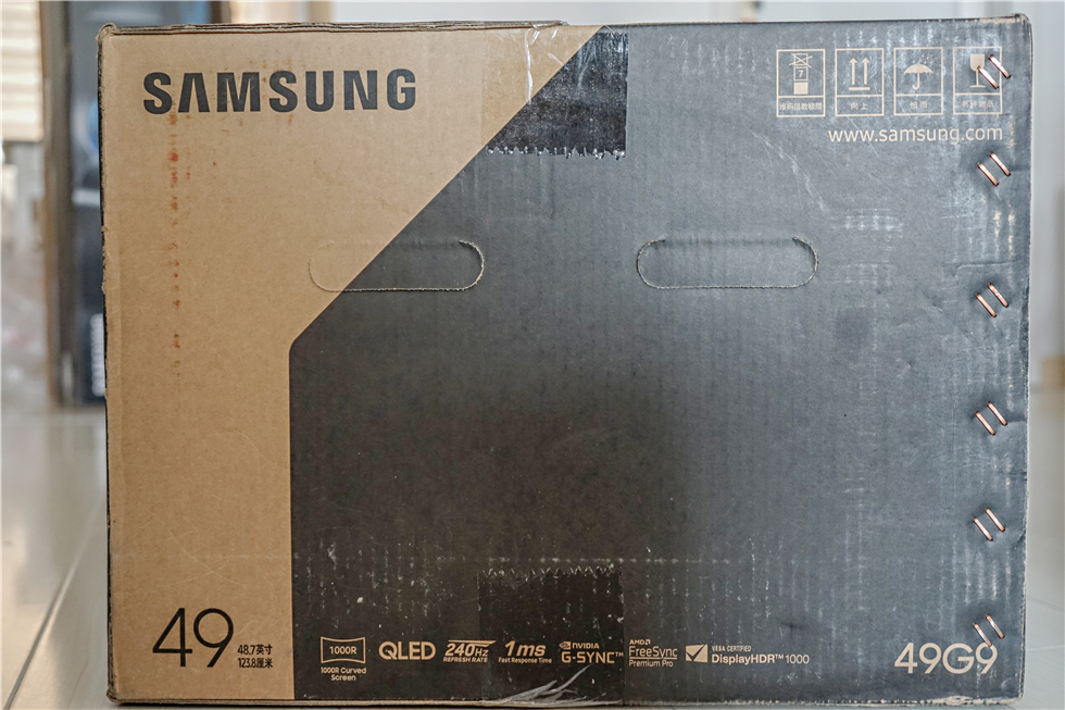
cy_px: 355
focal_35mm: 36
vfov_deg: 36.9
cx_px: 532
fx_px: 1065
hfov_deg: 53.1
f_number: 4
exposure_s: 1/10
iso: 1000
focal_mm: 36
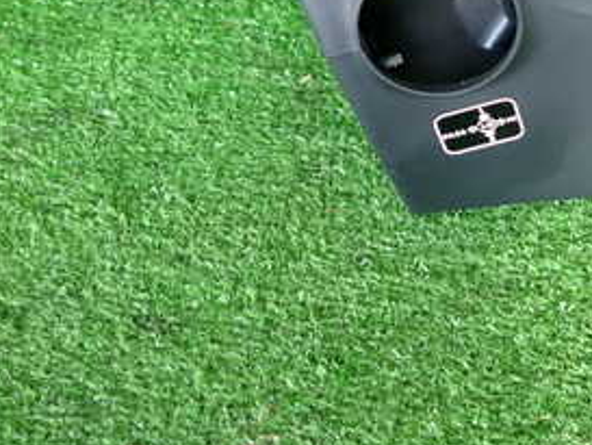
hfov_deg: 31.5
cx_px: 629
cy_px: 24
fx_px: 941
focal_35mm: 55
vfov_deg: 25.5
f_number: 2
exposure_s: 1/80
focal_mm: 4.5
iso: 200
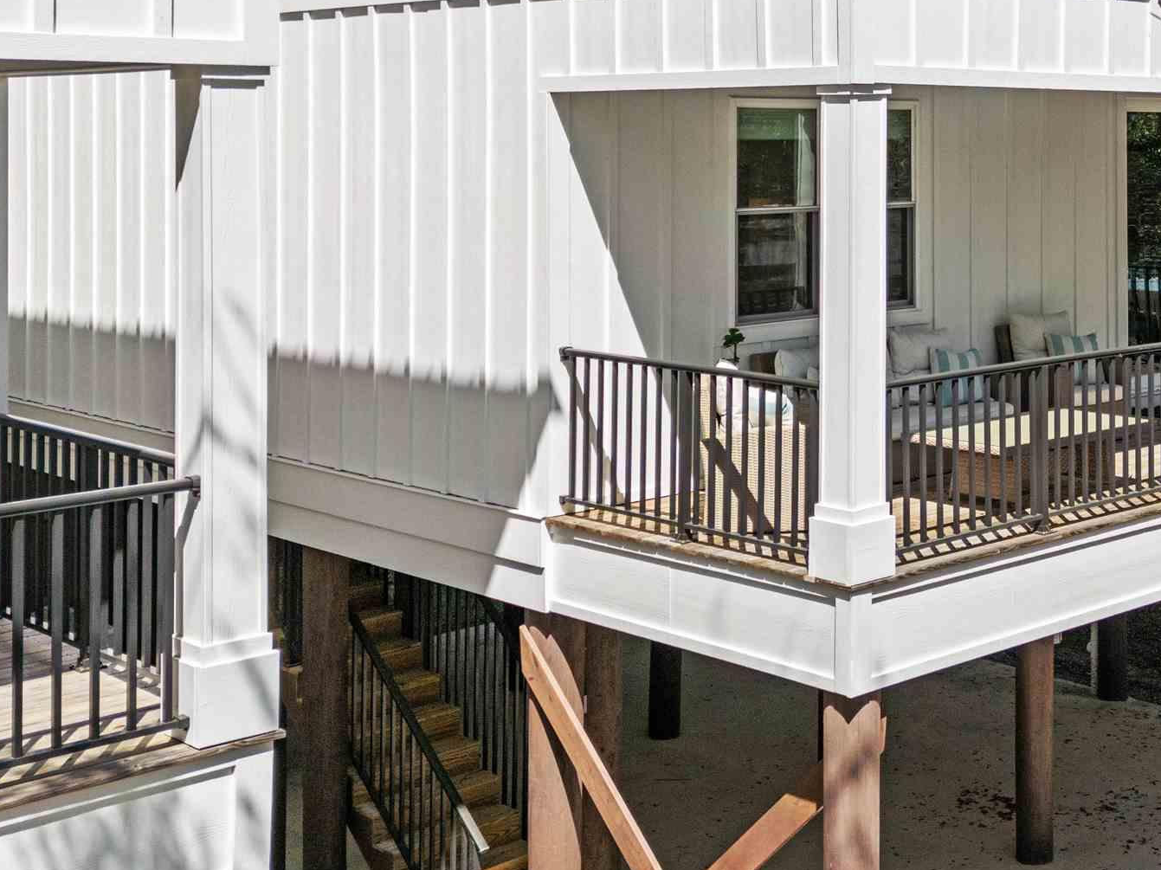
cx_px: 934
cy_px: 100
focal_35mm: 55
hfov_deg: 33.9
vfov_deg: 25.8
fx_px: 1844
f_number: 1.7
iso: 100
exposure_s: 1/3000
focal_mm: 6.72
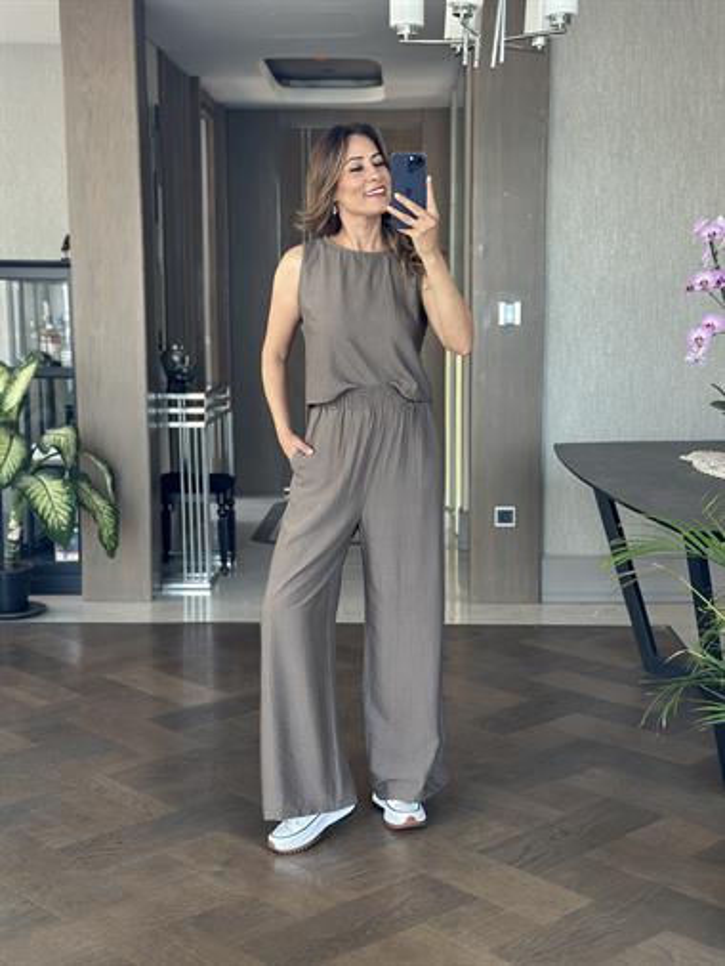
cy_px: 483
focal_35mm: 48
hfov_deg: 30.3
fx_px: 1339
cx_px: 362
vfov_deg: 39.6
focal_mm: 6.86
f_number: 1.78
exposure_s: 1/73
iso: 125
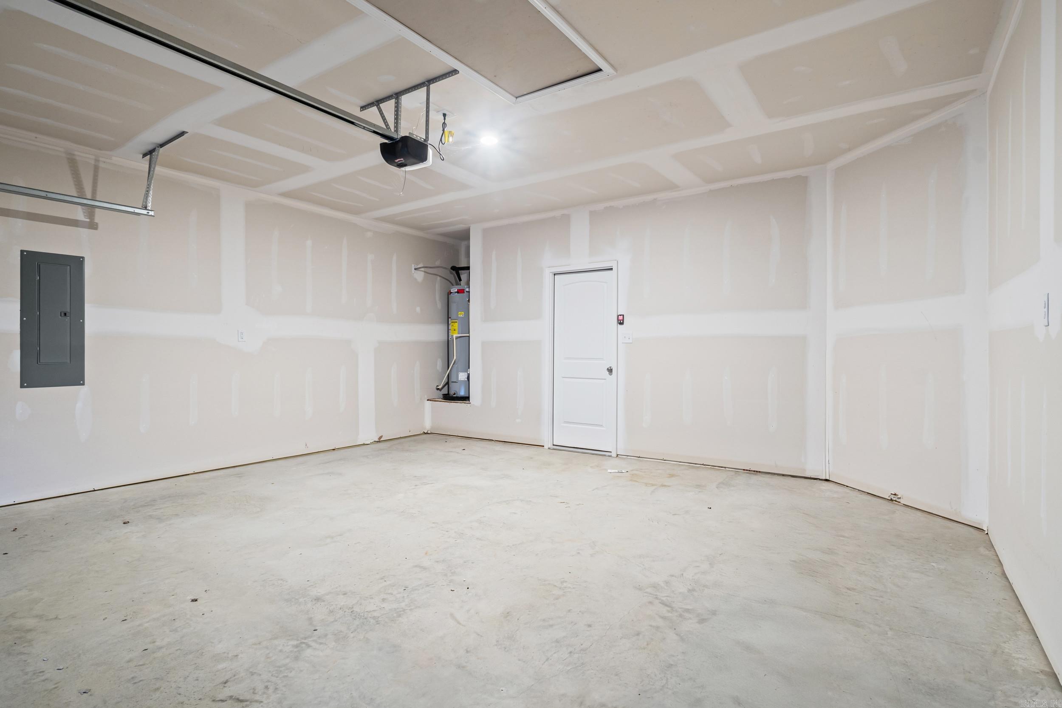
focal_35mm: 18
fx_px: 531
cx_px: 531
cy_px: 354
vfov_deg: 67.4
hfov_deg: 90.0
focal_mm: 12
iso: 250
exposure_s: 3.2
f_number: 9
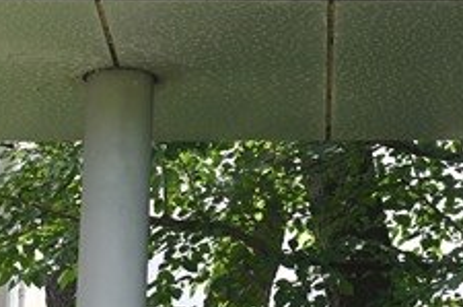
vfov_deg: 7.8
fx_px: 2195
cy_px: -225
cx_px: 385
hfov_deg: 12.0
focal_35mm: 171
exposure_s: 1/200
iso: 200
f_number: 7.1
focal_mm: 48
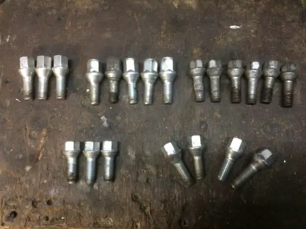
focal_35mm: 29
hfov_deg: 61.7
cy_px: 114
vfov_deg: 48.2
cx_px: 153
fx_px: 256
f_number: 2.2
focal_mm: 4.15
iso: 320
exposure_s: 1/33
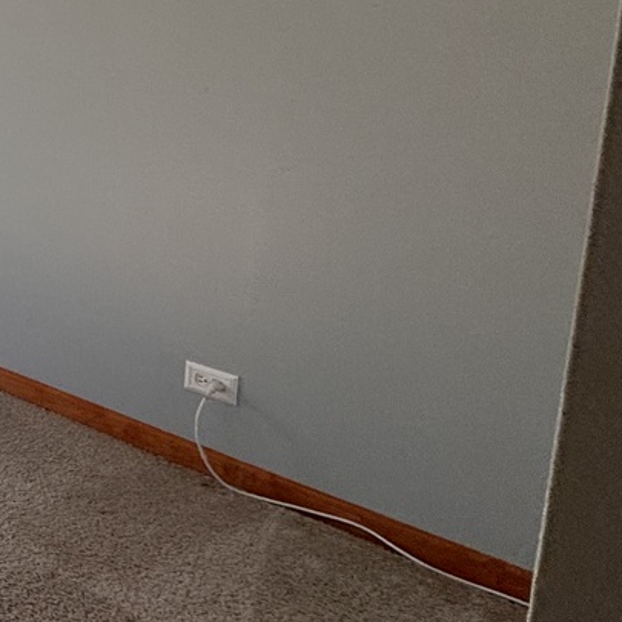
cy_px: 98
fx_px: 894
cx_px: -405
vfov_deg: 36.6
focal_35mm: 44
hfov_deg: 24.6
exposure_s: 1/120
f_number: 2.2
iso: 125
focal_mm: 2.22
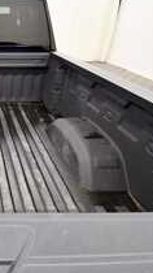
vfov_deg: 64.3
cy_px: 138
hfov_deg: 32.9
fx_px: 217
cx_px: -25
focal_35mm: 30
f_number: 4.5
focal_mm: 10
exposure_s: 1/125
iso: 1400
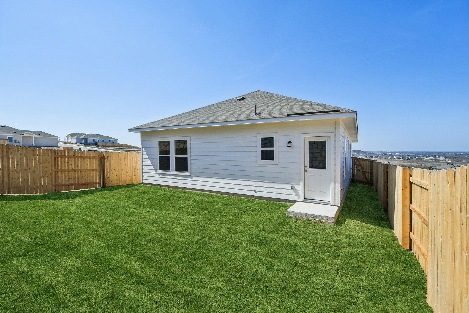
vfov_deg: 77.3
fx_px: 195
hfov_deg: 100.4
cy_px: 156
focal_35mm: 15
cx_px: 234
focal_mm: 10
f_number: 8
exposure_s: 1/1600
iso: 400
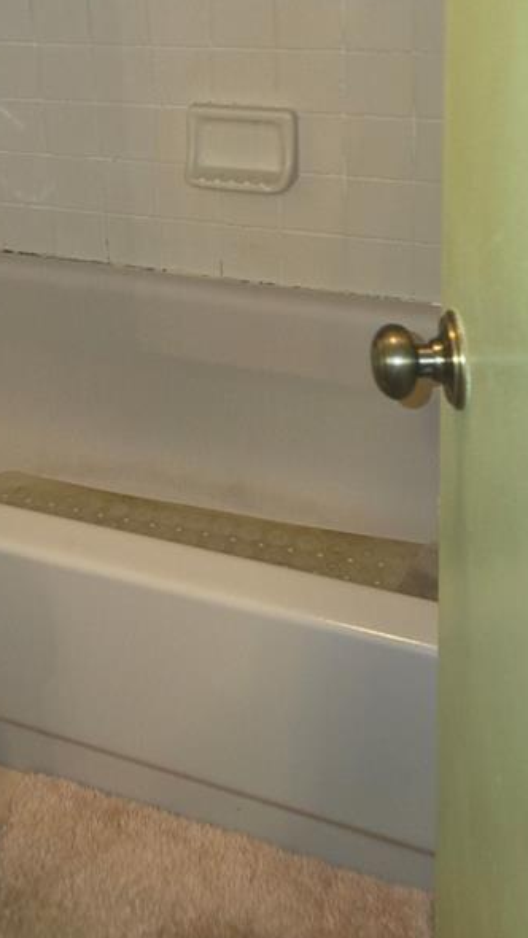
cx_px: -40
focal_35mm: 51
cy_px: 175
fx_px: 1269
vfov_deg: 38.9
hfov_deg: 22.3
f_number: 1.7
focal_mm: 6.3
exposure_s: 1/24
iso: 100
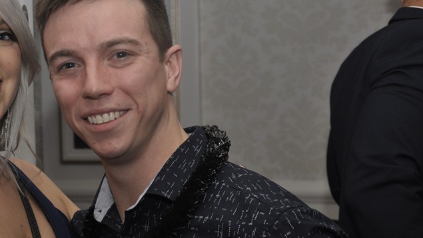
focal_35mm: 84
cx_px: 99
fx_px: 942
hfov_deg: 25.0
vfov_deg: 14.4
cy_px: 105
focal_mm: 34
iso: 400
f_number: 5
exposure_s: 1/60
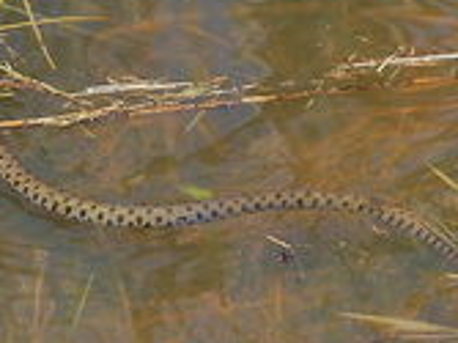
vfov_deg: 1.5
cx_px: 11
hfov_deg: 2.0
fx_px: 12997
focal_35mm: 983
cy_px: 133
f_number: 4.8
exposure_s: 1/800
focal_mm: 190
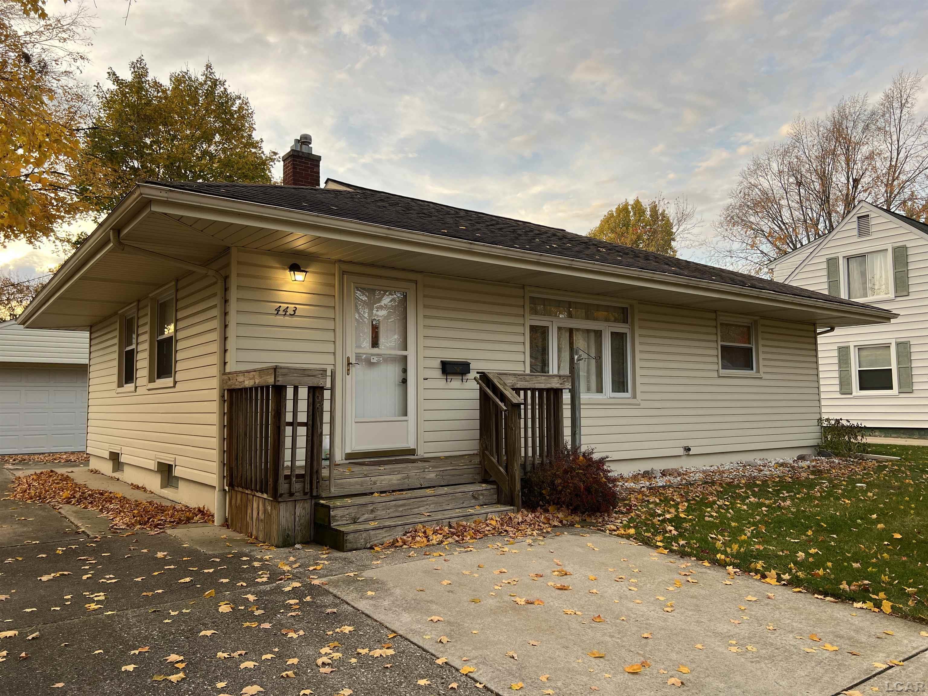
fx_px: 697
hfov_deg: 67.3
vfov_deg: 53.1
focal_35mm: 26
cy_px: 348
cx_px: 464
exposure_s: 1/121
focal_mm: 5.7
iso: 32
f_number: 1.5
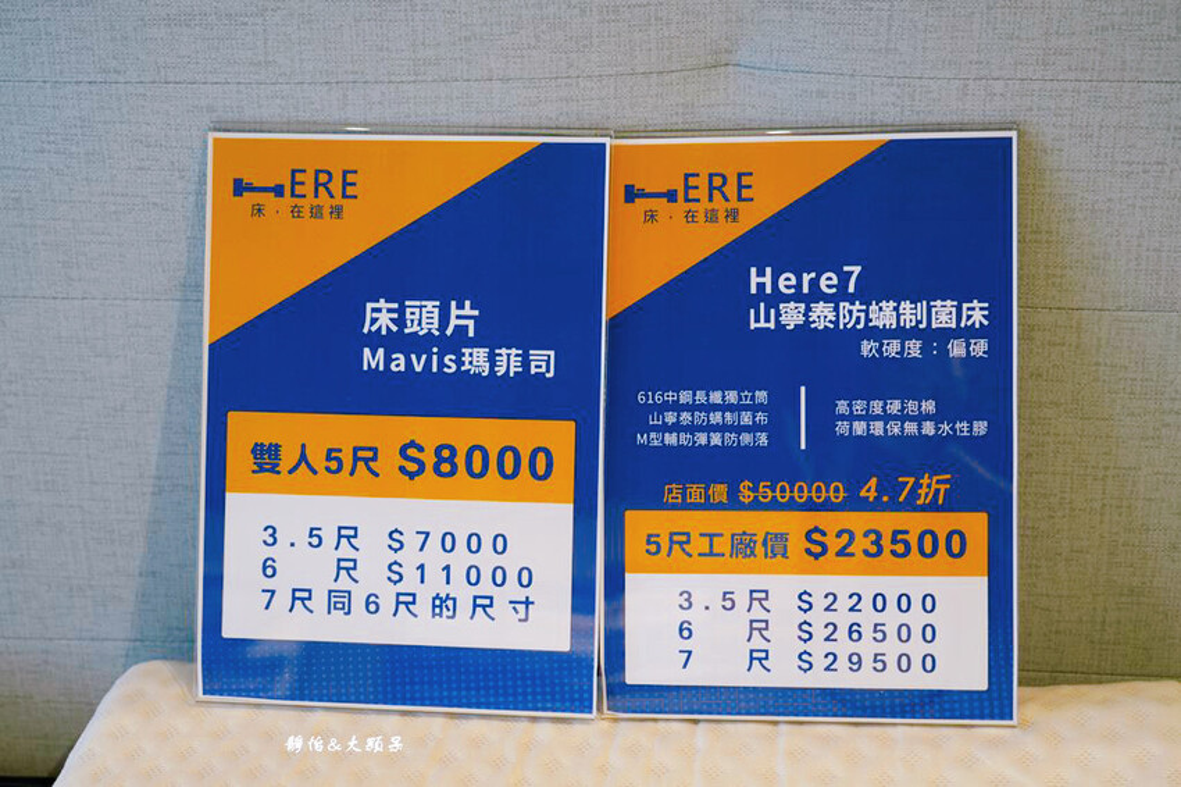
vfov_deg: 26.0
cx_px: 590
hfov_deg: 38.2
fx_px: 1705
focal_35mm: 52
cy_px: 394
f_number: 4
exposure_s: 1/60
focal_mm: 52
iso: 640
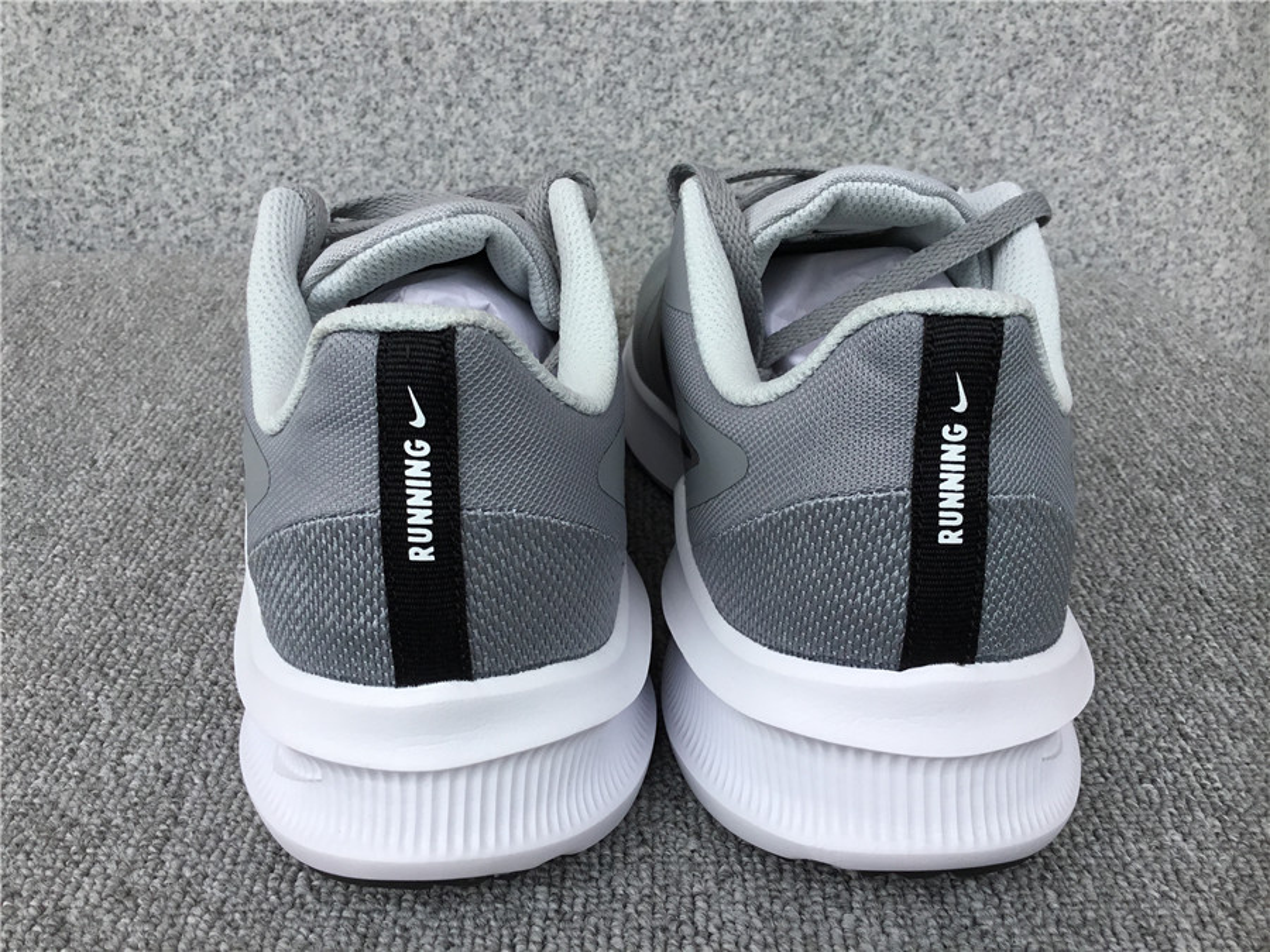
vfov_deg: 45.4
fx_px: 1137
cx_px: 635
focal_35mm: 31
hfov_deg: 58.4
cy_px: 476
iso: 25
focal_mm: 3.3
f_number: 2.4
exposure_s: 1/364
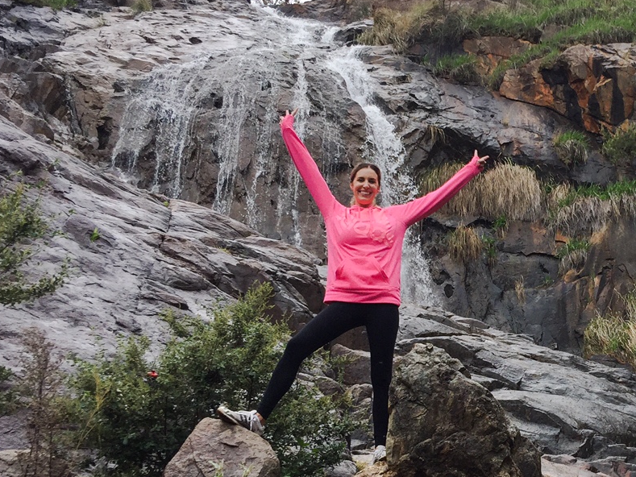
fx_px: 1103
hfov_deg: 30.7
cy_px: 288
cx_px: 572
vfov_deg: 24.4
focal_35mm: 60
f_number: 2.2
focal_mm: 4.15
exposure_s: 1/395
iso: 32
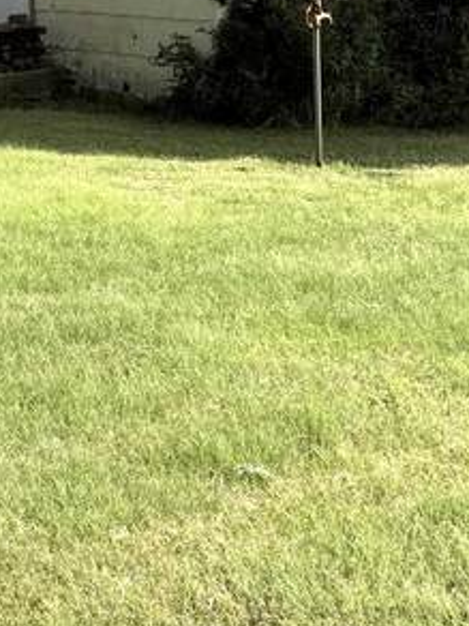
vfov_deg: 17.0
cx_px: 41
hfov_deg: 12.8
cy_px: 172
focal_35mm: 115
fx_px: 2077
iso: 80
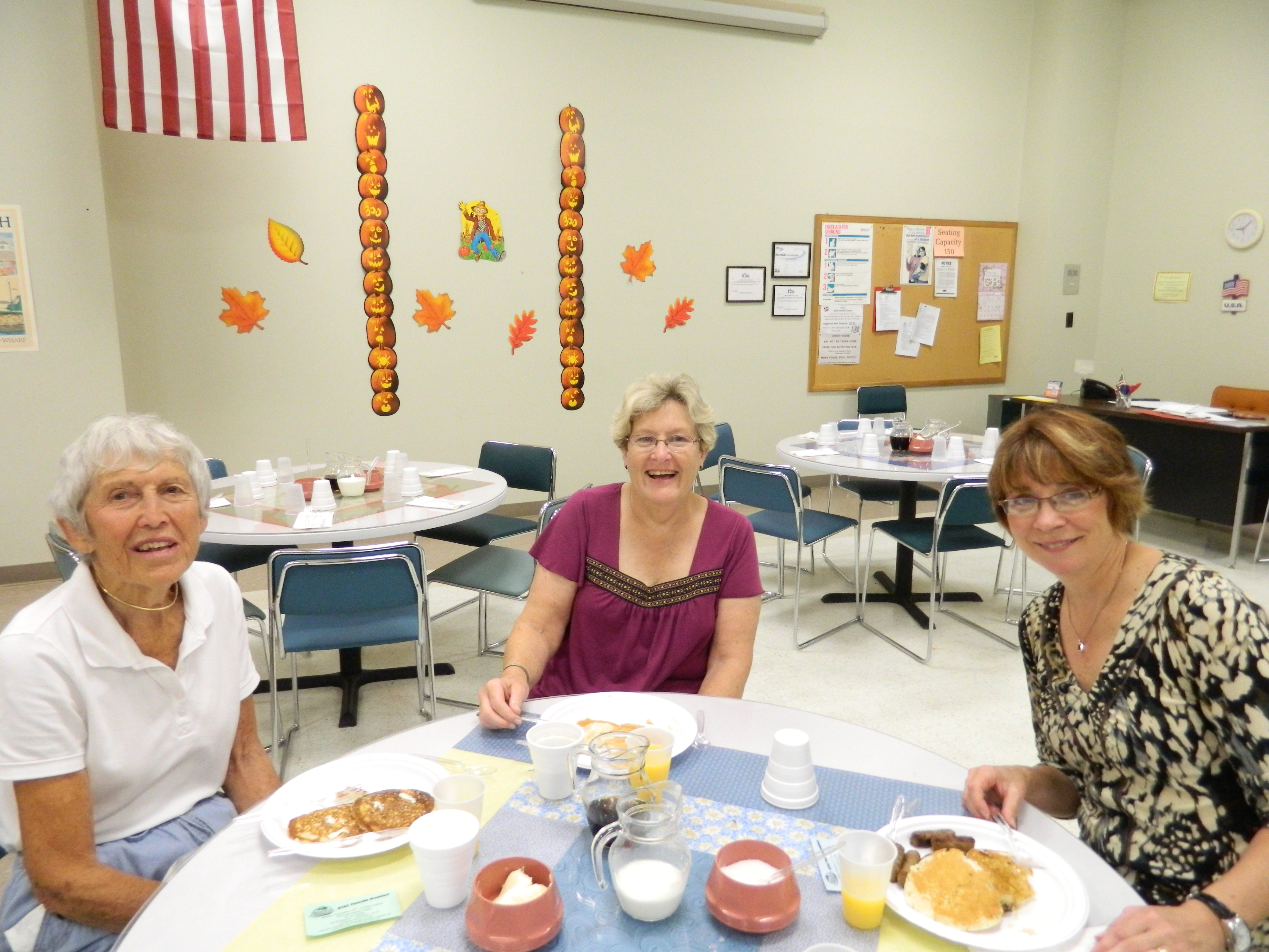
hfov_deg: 69.4
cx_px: 634
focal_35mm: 25
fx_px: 916
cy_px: 476
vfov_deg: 54.9
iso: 400
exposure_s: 1/30
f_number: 3.1
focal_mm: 4.5
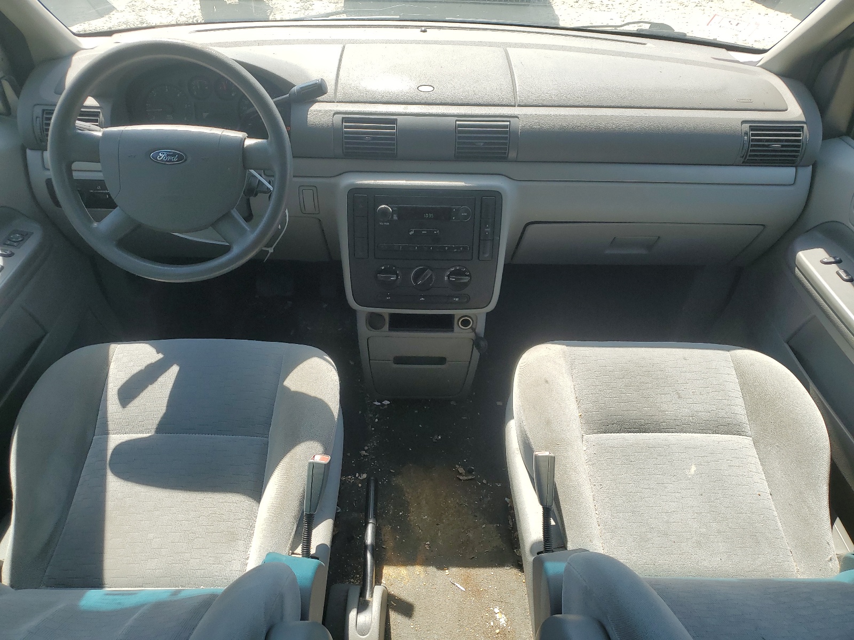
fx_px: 641
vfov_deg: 53.1
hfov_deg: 67.3
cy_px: 320
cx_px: 427
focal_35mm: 26
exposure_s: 1/769
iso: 50
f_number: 1.5
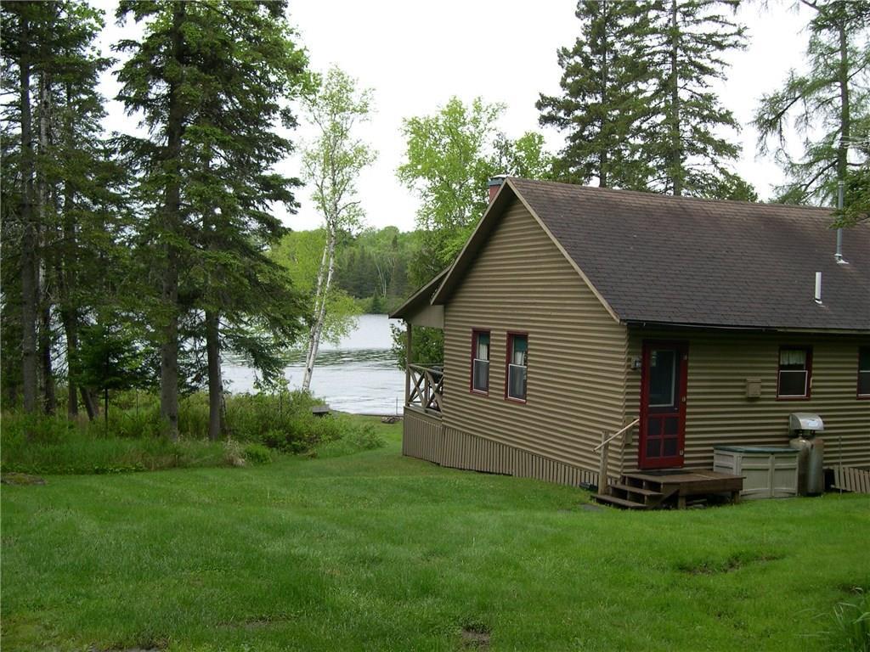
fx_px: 955
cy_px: 326
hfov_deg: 49.0
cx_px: 435
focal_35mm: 38
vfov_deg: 37.7
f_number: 2.8
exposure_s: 1/332
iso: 100
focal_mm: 8
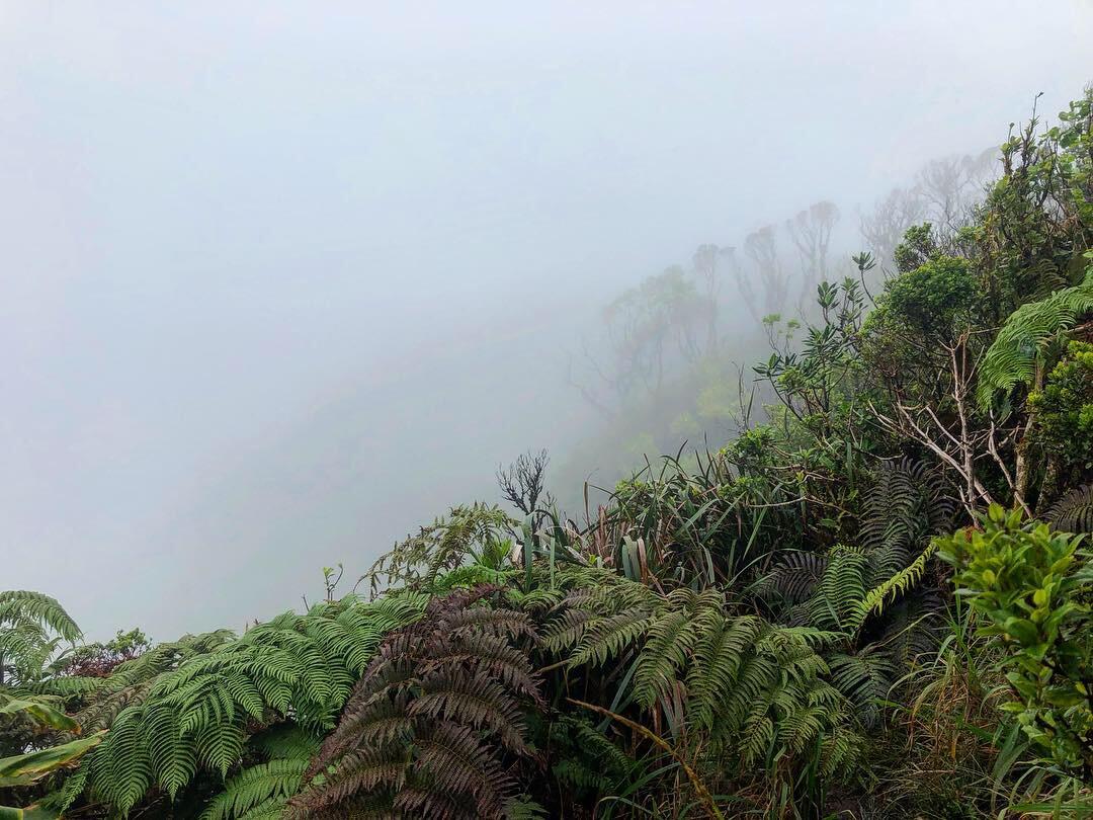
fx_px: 884
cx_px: 546
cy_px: 410
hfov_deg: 63.4
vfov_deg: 49.7
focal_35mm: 28
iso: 20
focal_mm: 3.99
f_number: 1.8
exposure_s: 1/521
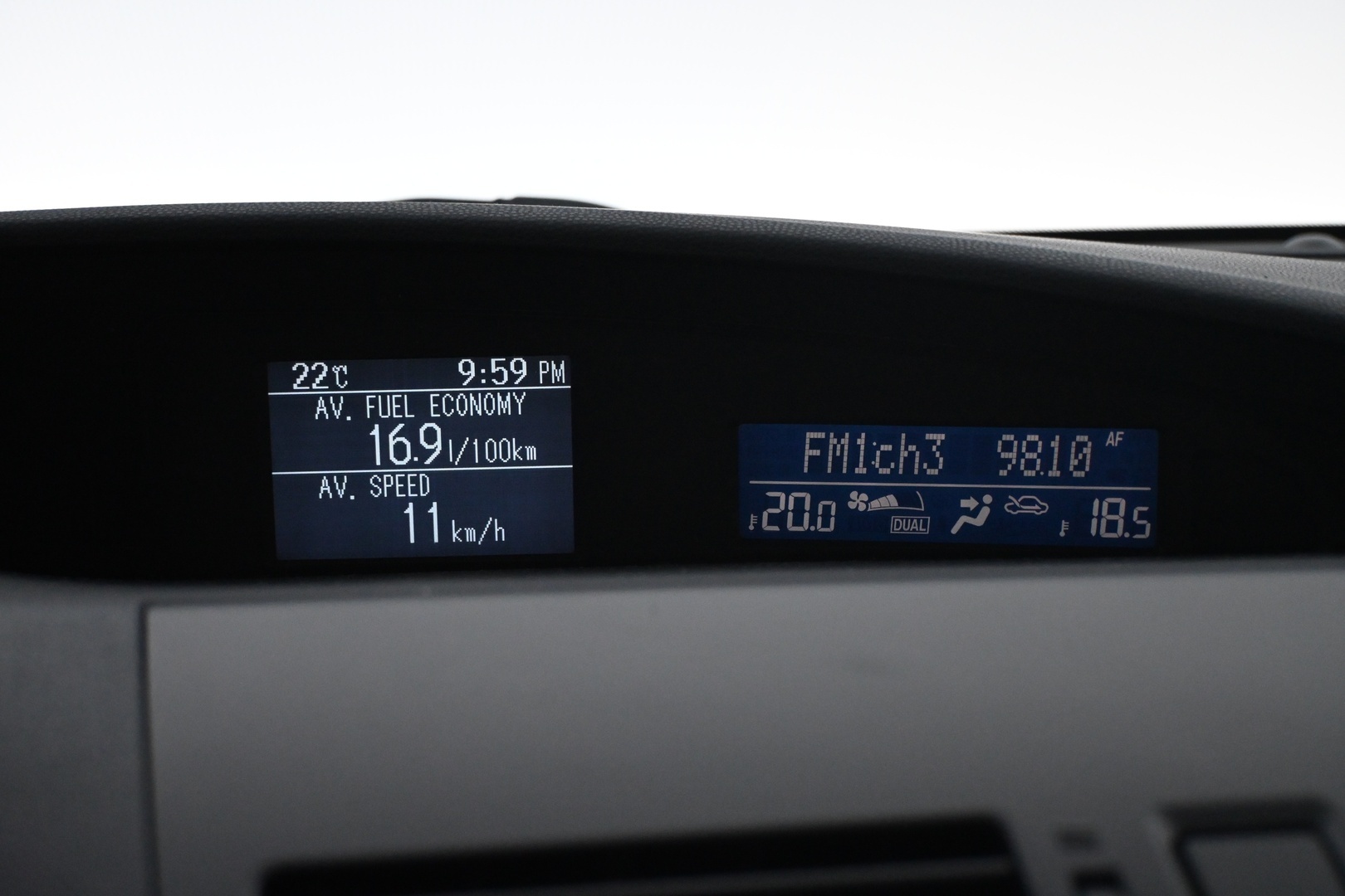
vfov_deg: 25.1
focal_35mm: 54
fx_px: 2017
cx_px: 672
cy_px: 448
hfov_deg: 36.9
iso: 3600
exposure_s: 1/60
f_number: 5.3
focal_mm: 36
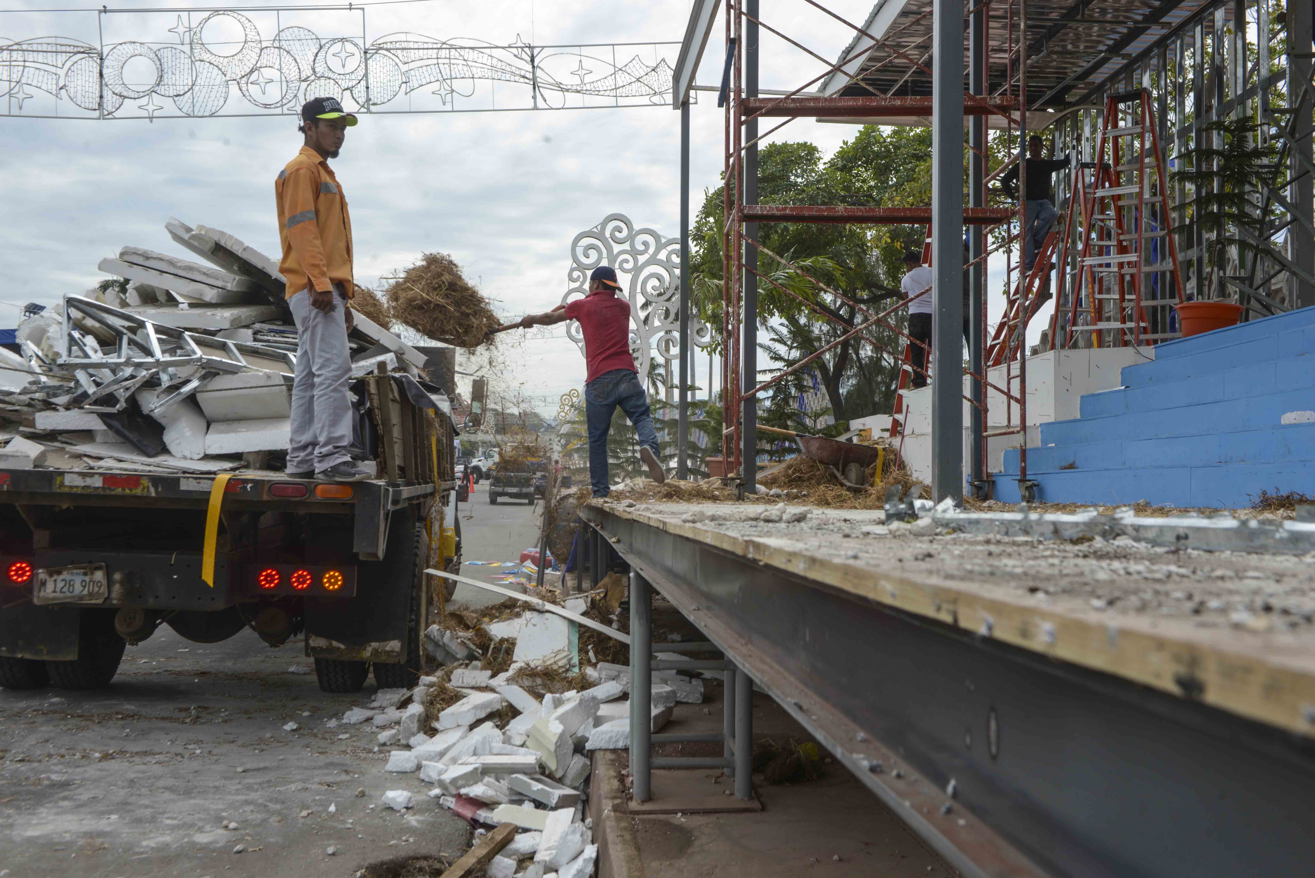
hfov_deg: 50.7
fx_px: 1389
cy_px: 439
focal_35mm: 38
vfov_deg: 35.1
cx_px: 658
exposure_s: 1/320
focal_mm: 38
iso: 200
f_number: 13
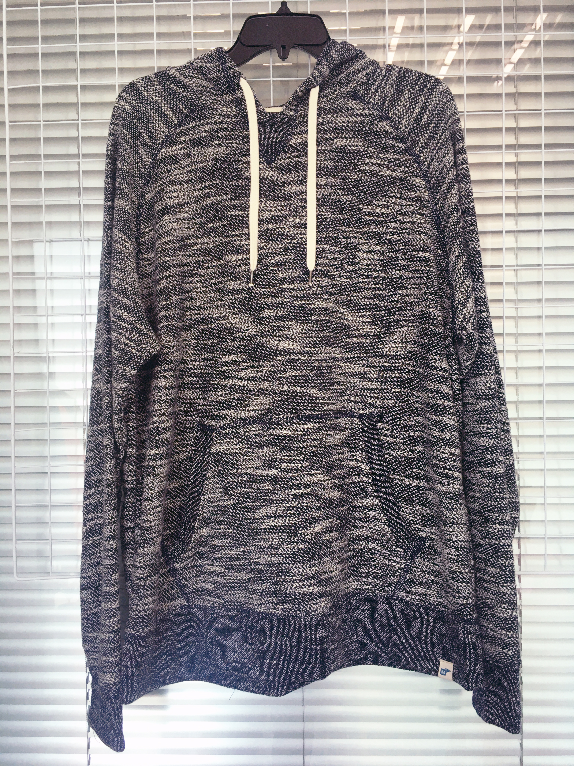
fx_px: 641
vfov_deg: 61.7
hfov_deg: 48.2
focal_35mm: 29
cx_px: 287
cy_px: 383
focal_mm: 4.15
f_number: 2.2
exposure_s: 1/33
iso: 25
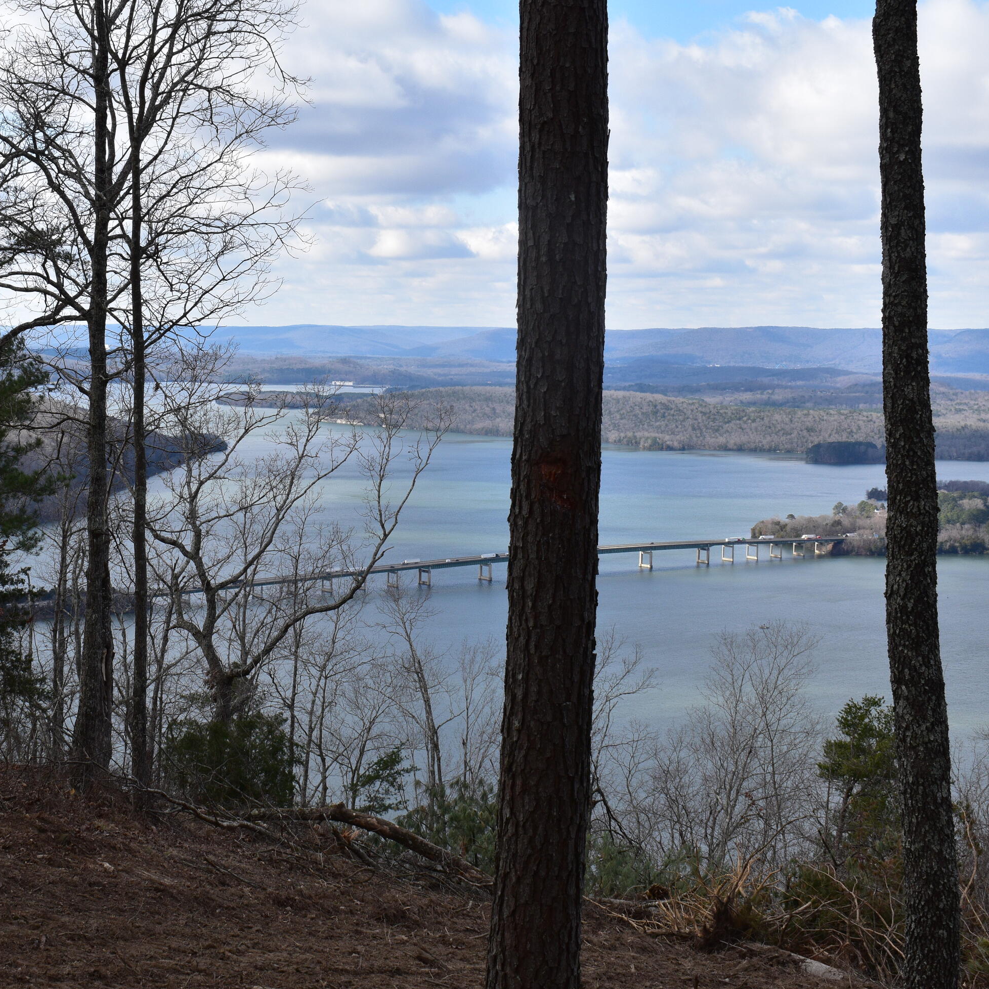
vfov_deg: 28.3
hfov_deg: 28.0
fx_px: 1961
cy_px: 485
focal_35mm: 61
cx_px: 294
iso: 400
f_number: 11
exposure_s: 1/400
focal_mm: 31
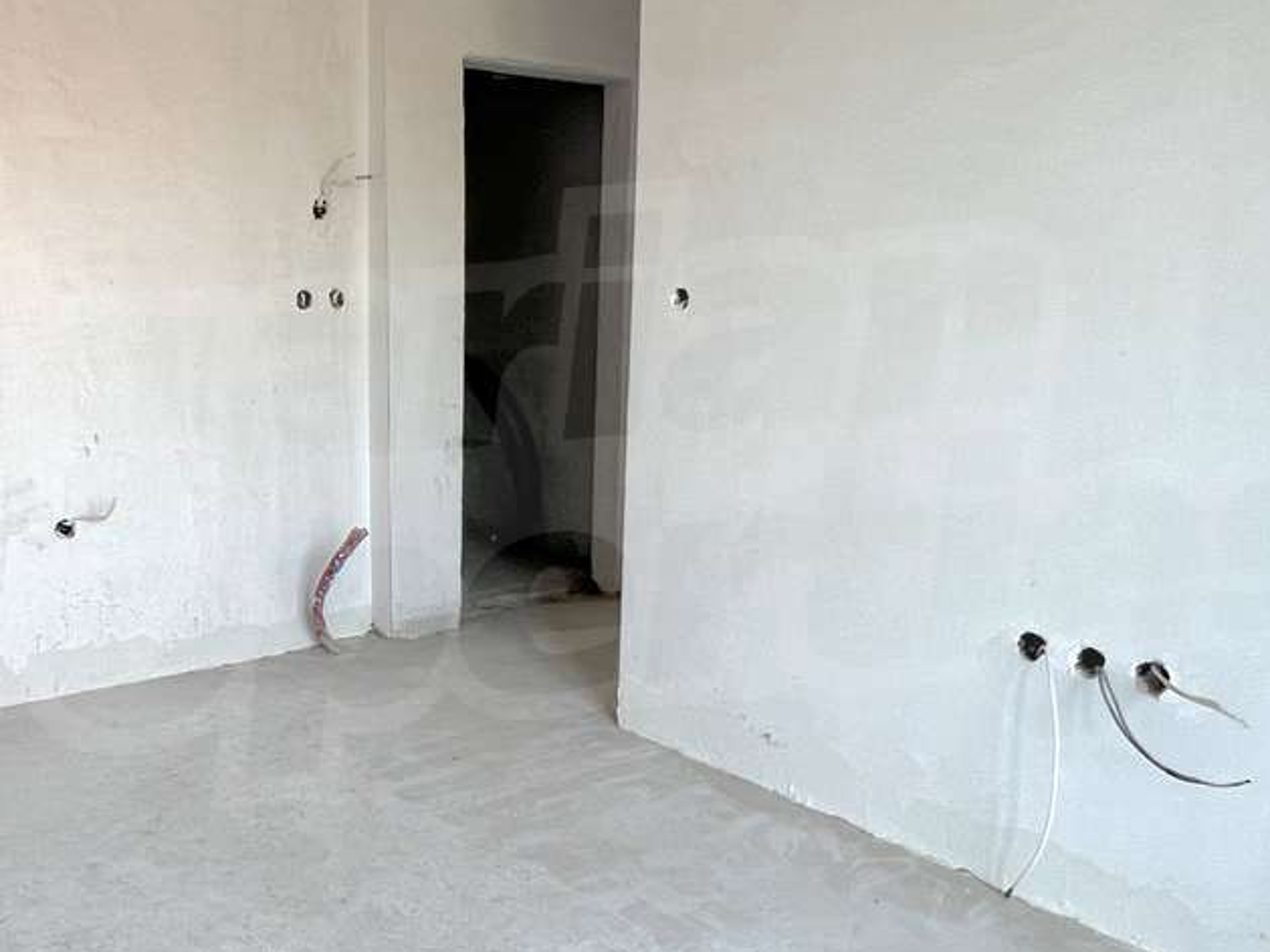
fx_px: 1138
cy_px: 515
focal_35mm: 31
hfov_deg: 56.6
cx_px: 384
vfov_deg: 45.4
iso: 100
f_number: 1.8
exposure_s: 1/99
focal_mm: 1.57
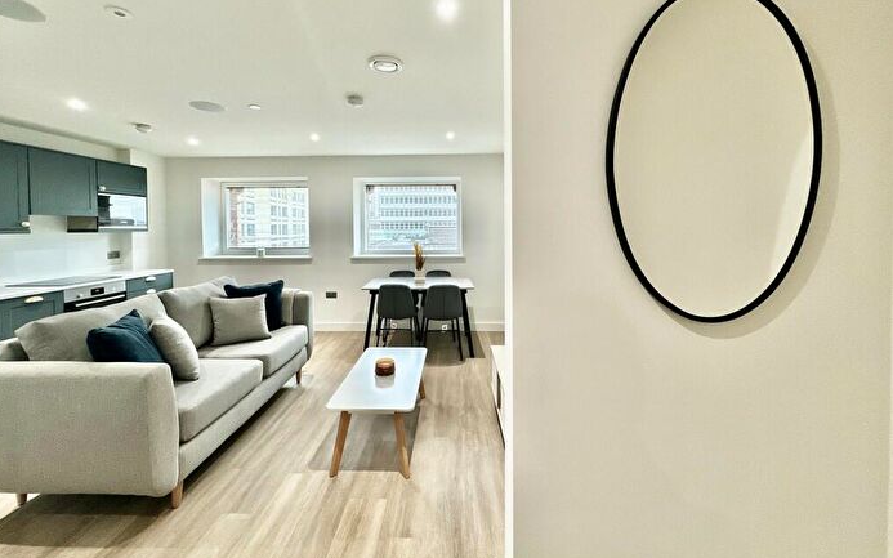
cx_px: 443
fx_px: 365
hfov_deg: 101.5
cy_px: 233
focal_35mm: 15
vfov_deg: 74.2
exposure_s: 1/100
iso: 250
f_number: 2.2
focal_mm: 2.22
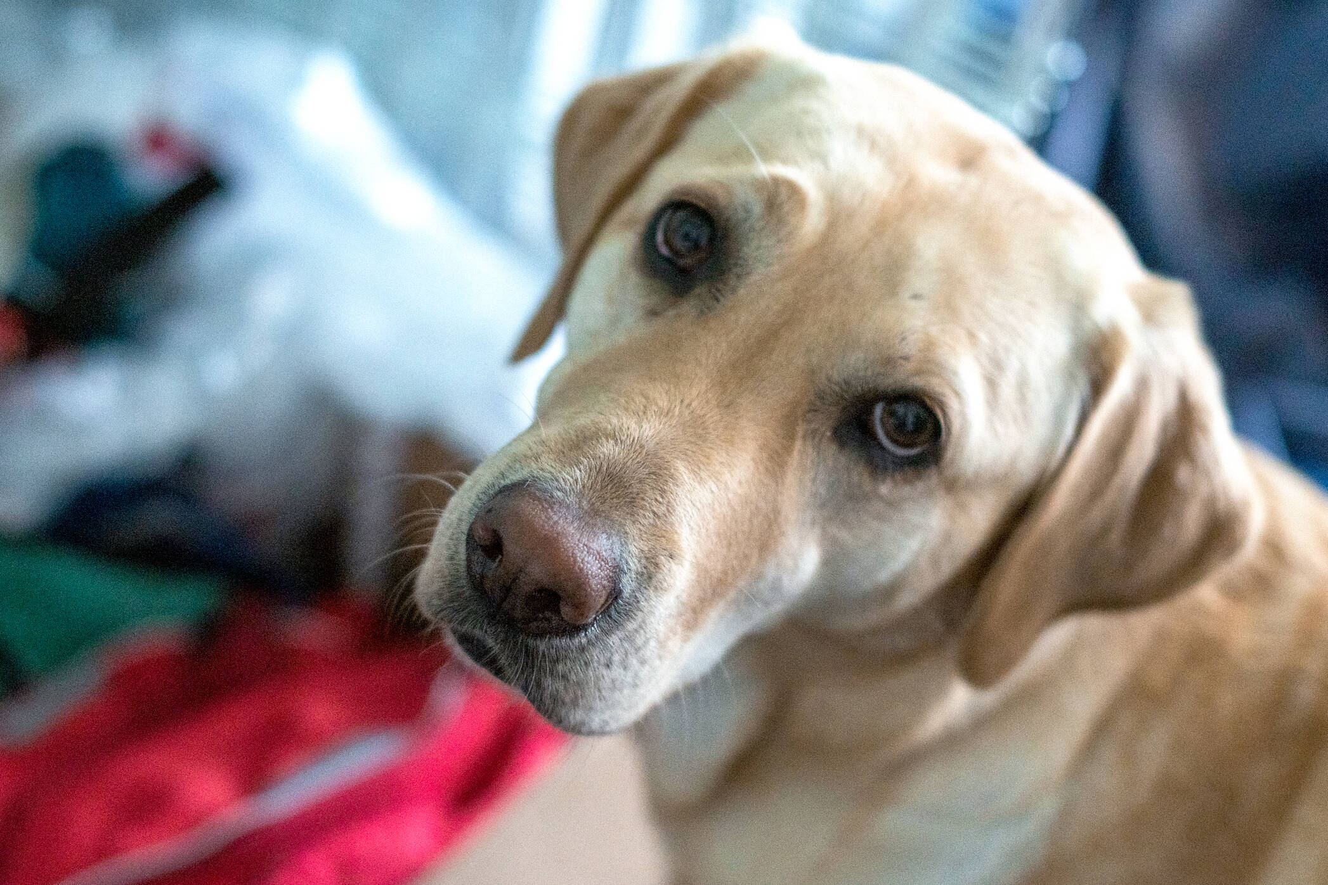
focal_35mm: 75
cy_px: 442
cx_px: 664
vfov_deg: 18.2
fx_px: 2766
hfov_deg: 27.0
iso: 640
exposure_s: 1/500
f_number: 2.2
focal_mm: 50
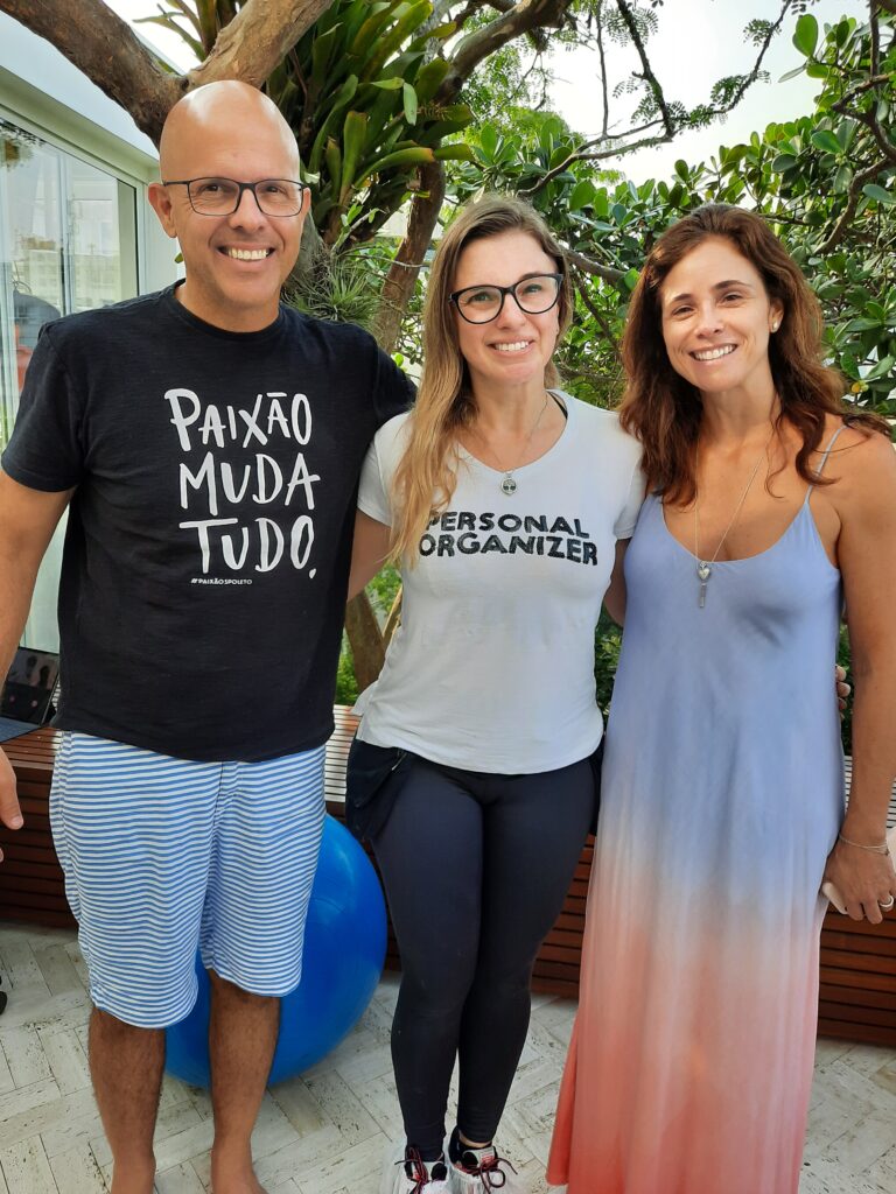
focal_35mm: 25
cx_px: 448
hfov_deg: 54.9
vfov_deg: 69.4
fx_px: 863
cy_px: 597
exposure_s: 1/159
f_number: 2
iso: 32
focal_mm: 4.6
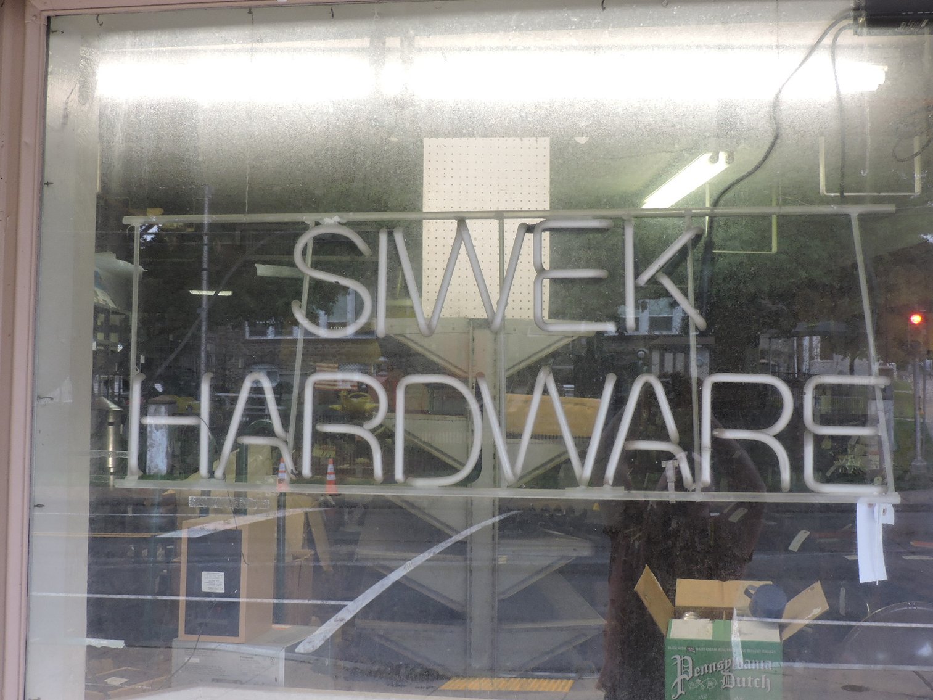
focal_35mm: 43
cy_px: 350
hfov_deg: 43.8
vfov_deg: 33.6
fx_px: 1159
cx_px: 466
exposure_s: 1/50
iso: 200
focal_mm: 7.7
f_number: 3.4
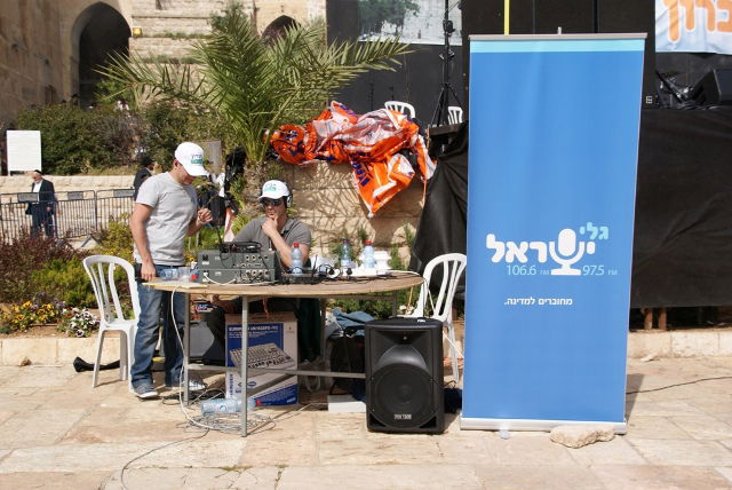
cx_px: 366
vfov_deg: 32.0
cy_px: 245
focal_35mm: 42
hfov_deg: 46.4
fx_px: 855
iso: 100
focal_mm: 28
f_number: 8
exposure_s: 1/320
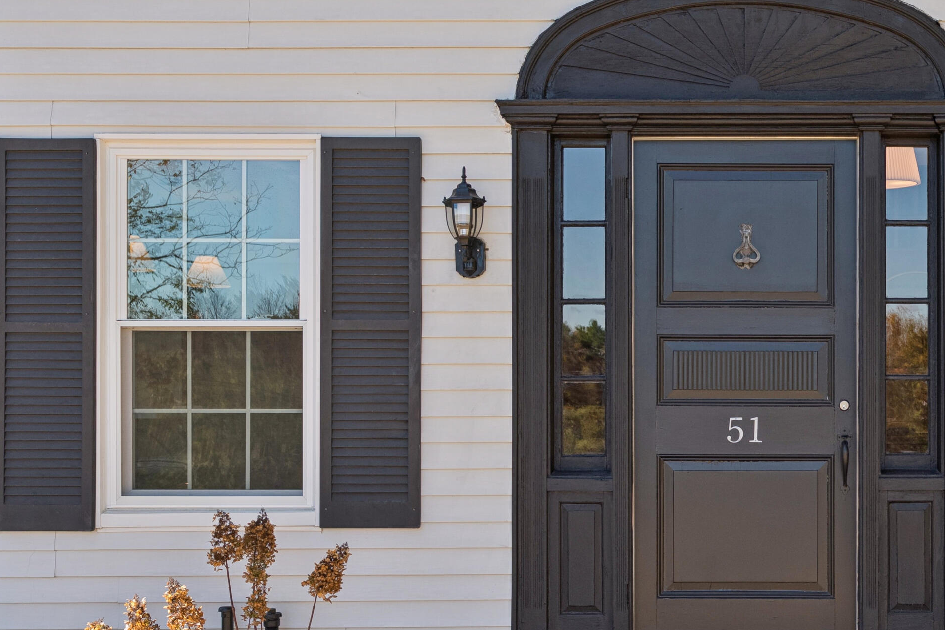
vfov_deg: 27.0
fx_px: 1307
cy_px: 382
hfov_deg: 38.4
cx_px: 740
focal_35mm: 50
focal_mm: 31.5
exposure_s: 1/250
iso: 320
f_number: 7.1
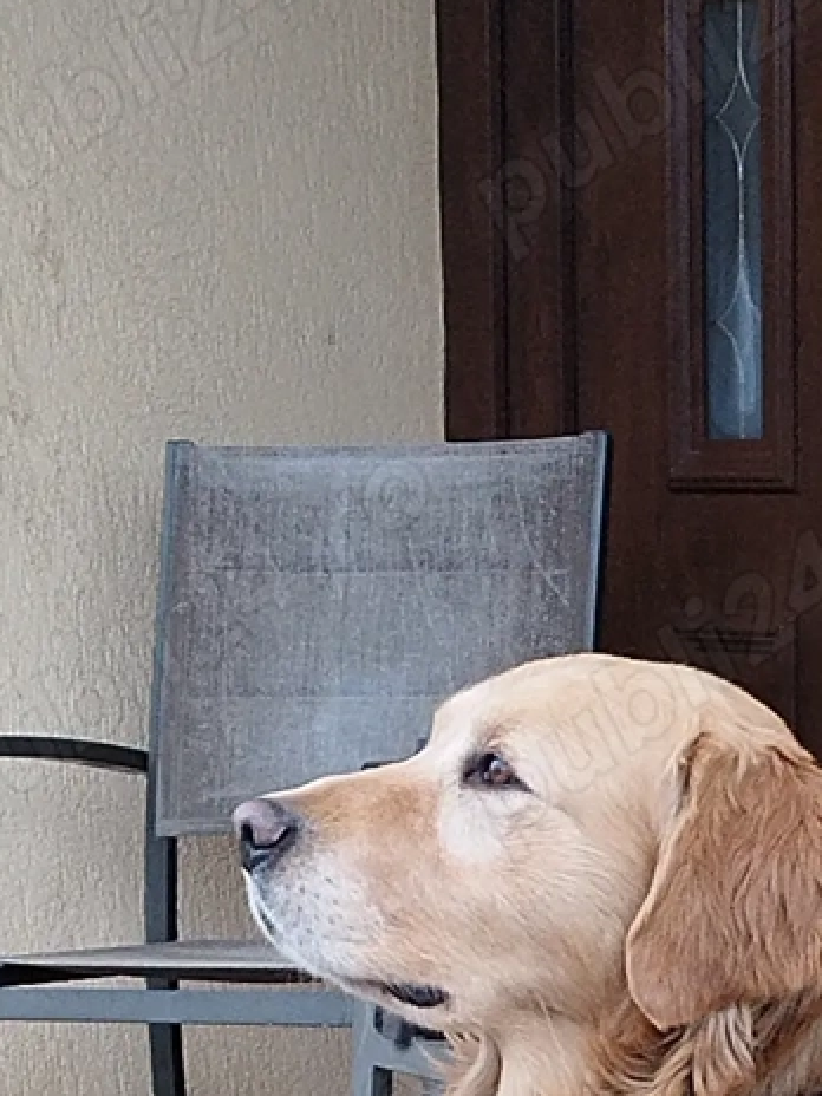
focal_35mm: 138
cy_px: 1377
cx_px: 1002
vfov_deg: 13.8
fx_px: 4369
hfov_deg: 10.6
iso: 204
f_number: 1.8
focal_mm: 6.24
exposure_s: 1/100
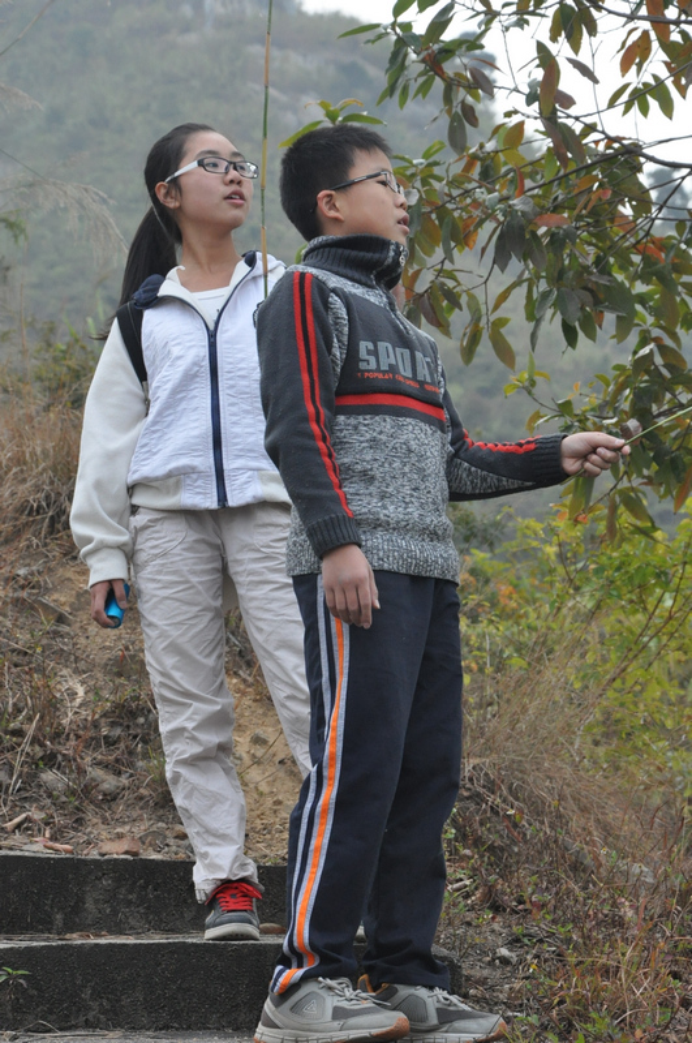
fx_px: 3470
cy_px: 522
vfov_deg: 17.1
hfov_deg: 11.4
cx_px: 346
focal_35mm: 120
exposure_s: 1/640
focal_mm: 80
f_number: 9
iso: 1600
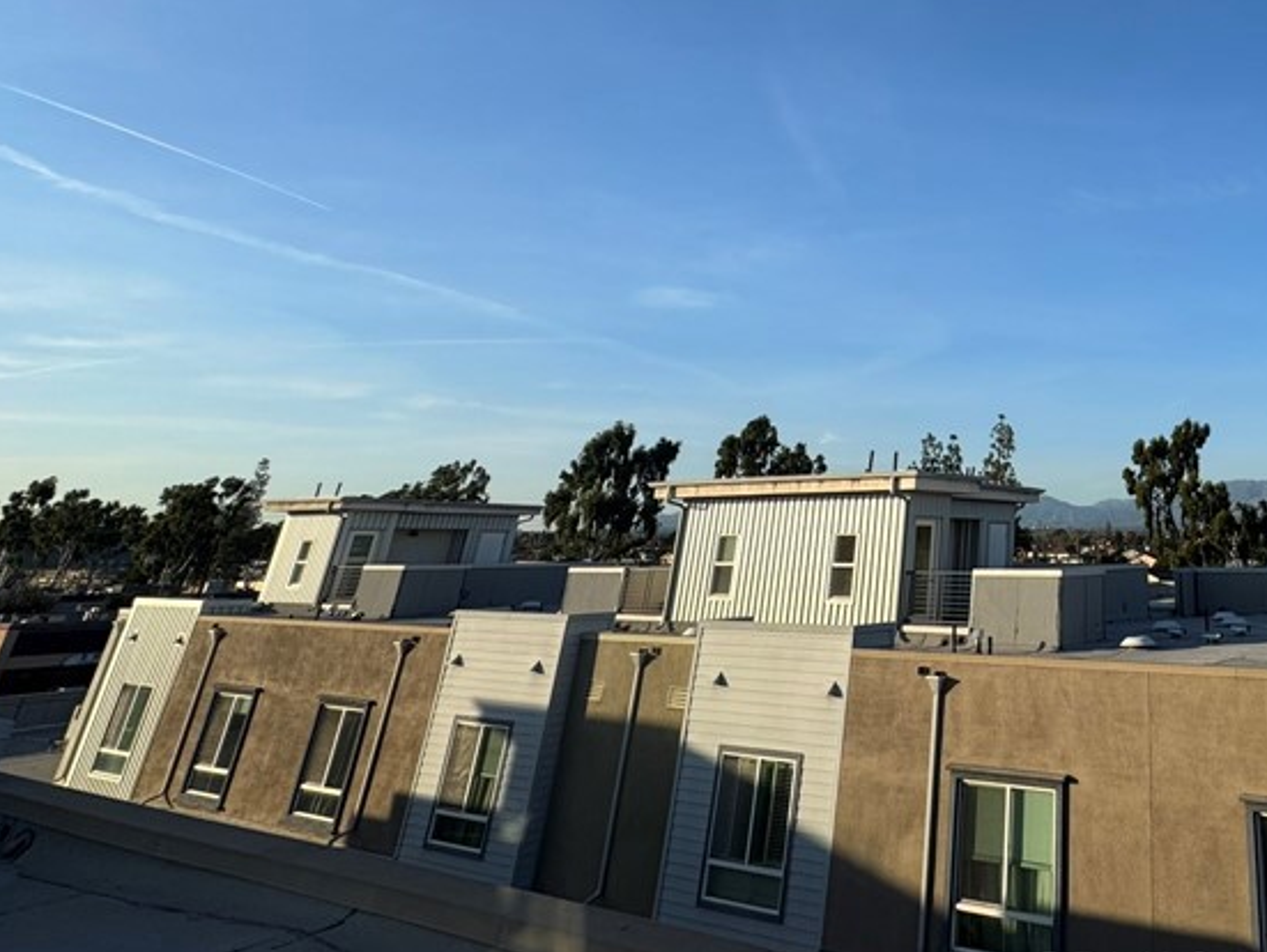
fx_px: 952
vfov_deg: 48.4
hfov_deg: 58.5
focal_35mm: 26
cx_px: 1118
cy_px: 124
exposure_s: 1/1506
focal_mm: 2.22
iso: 40
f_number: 2.2
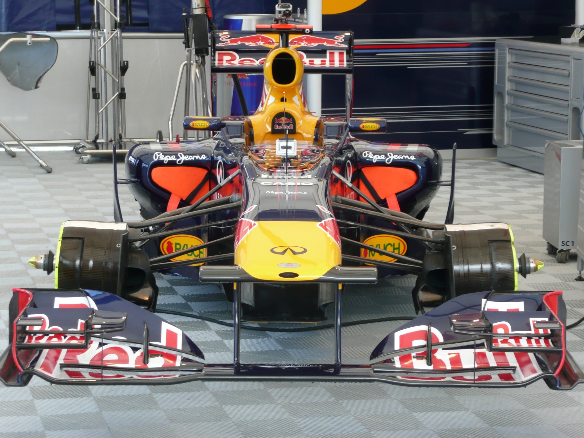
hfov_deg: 16.6
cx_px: 292
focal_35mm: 119
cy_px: 219
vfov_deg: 12.5
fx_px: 2008
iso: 100
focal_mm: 19.5
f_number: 4.7
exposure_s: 1/40
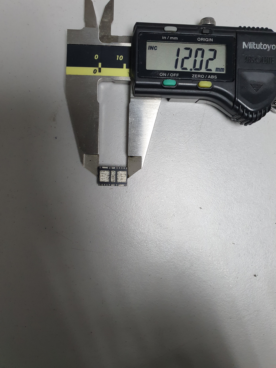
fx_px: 276
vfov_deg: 67.3
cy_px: 184
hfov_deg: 53.1
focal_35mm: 26
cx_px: 138
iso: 250
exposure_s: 1/50
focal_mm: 4.3
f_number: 2.4
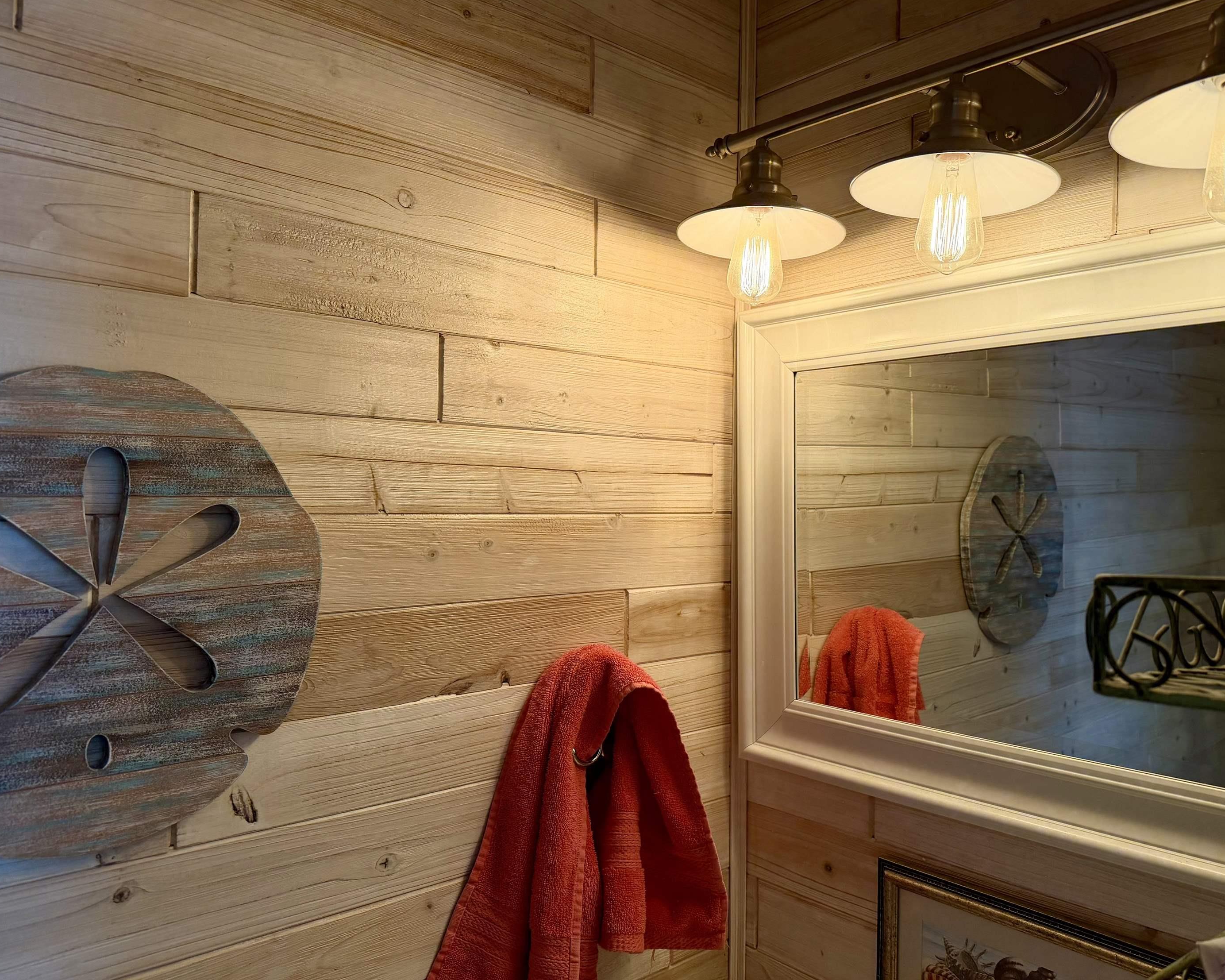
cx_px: 662
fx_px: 943
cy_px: 471
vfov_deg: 54.9
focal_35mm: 26
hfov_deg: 65.9
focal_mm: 6.76
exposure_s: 1/150
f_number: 1.78
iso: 125
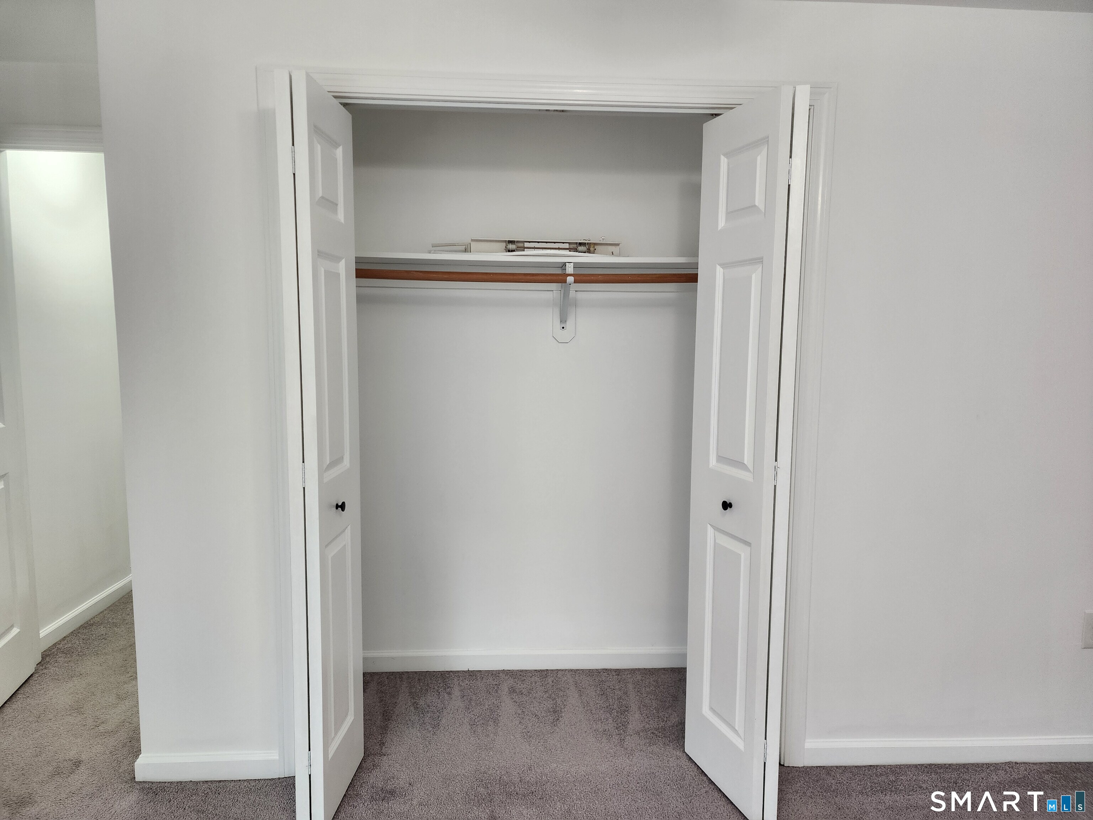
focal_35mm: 23
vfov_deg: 58.9
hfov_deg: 73.9
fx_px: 726
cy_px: 410
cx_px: 546
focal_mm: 6.4
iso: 160
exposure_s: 1/120
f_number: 1.8
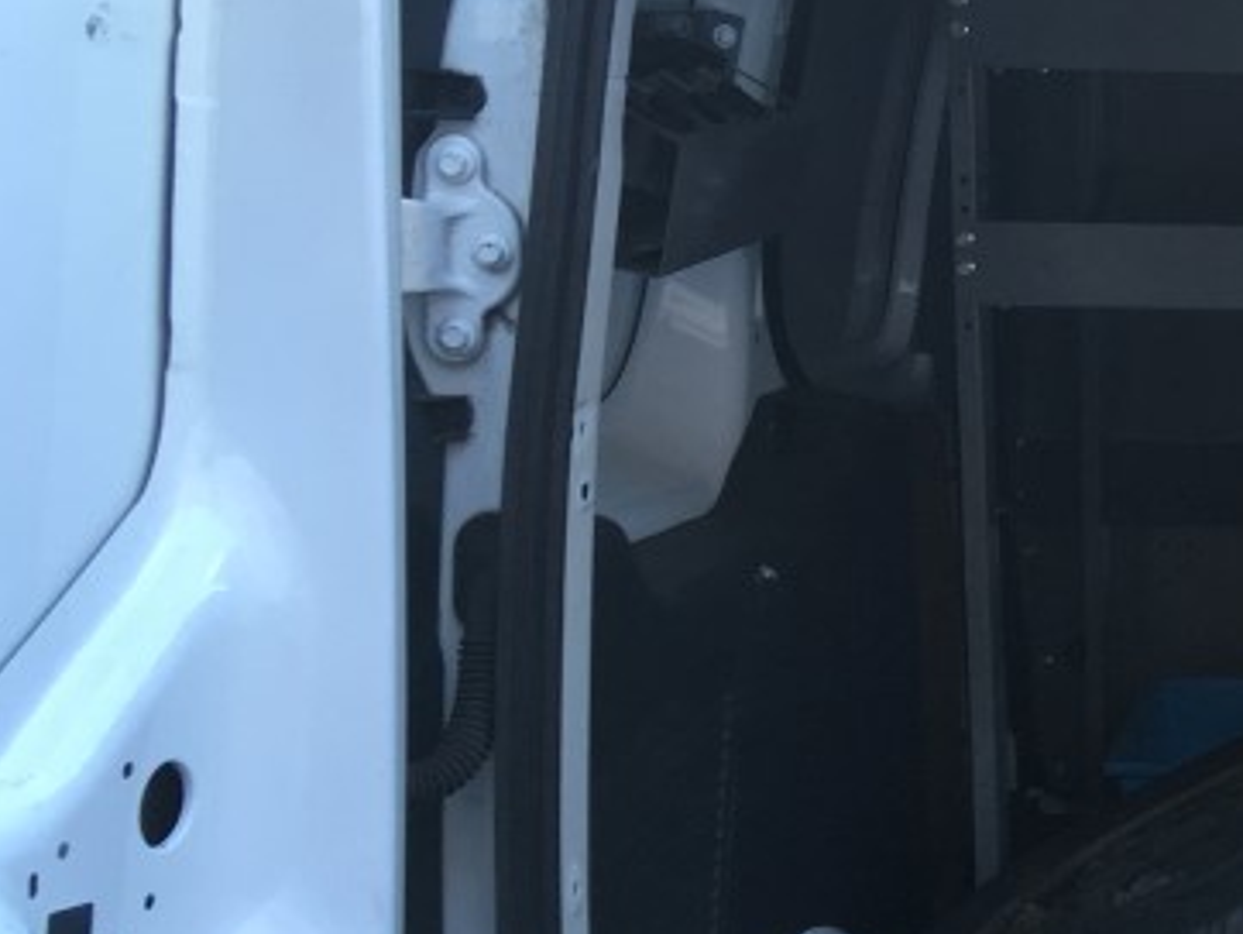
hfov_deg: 21.3
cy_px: 700
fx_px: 2946
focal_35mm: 82
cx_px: 1676
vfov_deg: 17.9
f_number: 2.2
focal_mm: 4.15
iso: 40
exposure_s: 1/120
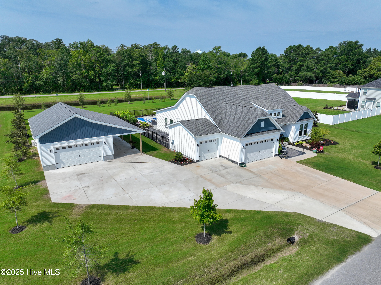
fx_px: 264
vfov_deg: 56.8
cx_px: 190
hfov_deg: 71.6
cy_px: 142
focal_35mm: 24
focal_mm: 12.29
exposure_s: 1/2500
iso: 110
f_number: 2.8
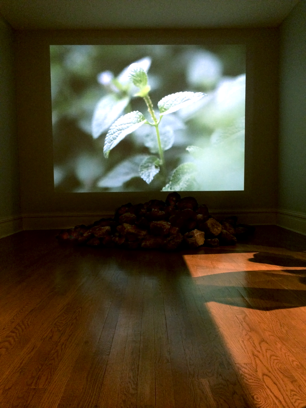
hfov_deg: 46.8
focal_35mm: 30
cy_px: 204
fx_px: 354
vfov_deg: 60.0
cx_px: 153
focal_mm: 4.12
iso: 320
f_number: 2.2
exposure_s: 1/20
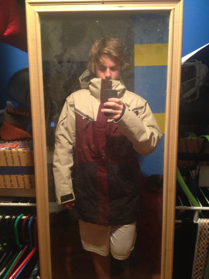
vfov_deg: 52.6
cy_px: 140
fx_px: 282
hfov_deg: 40.7
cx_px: 104
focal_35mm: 35
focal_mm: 4.28
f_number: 2.4
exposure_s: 1/20
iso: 400
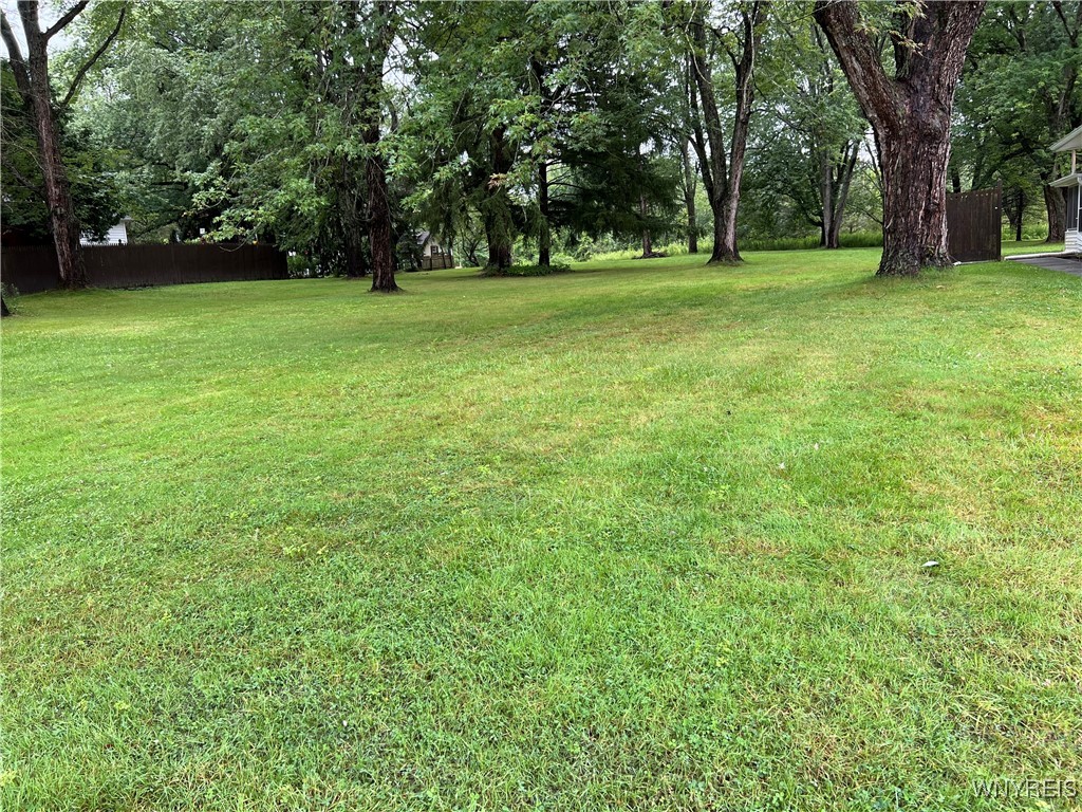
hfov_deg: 67.3
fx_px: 813
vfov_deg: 53.1
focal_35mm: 26
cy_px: 406
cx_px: 541
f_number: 1.5
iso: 50
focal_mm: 5.7
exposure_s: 1/340
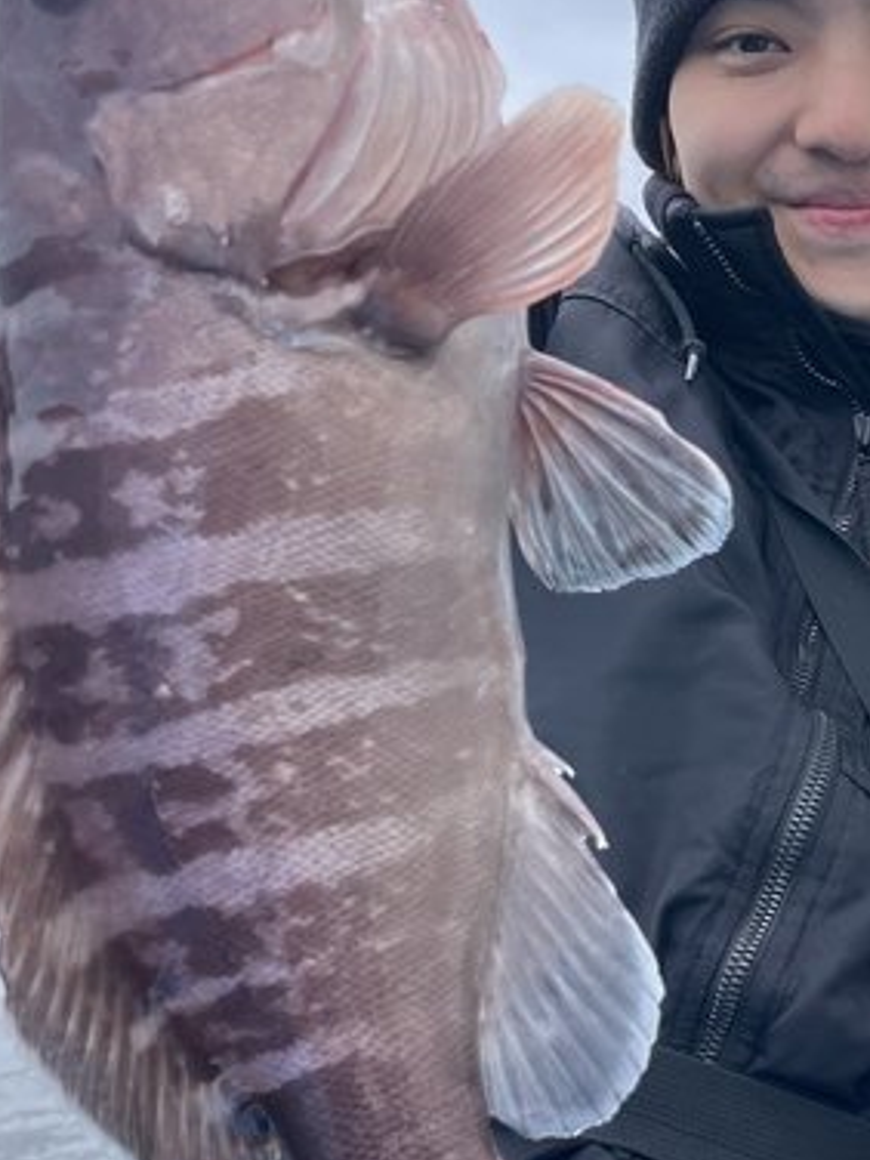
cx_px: 676
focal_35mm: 59
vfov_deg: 32.7
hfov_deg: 24.5
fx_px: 1977
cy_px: 651
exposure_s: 1/739
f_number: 1.6
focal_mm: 4.2
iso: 32
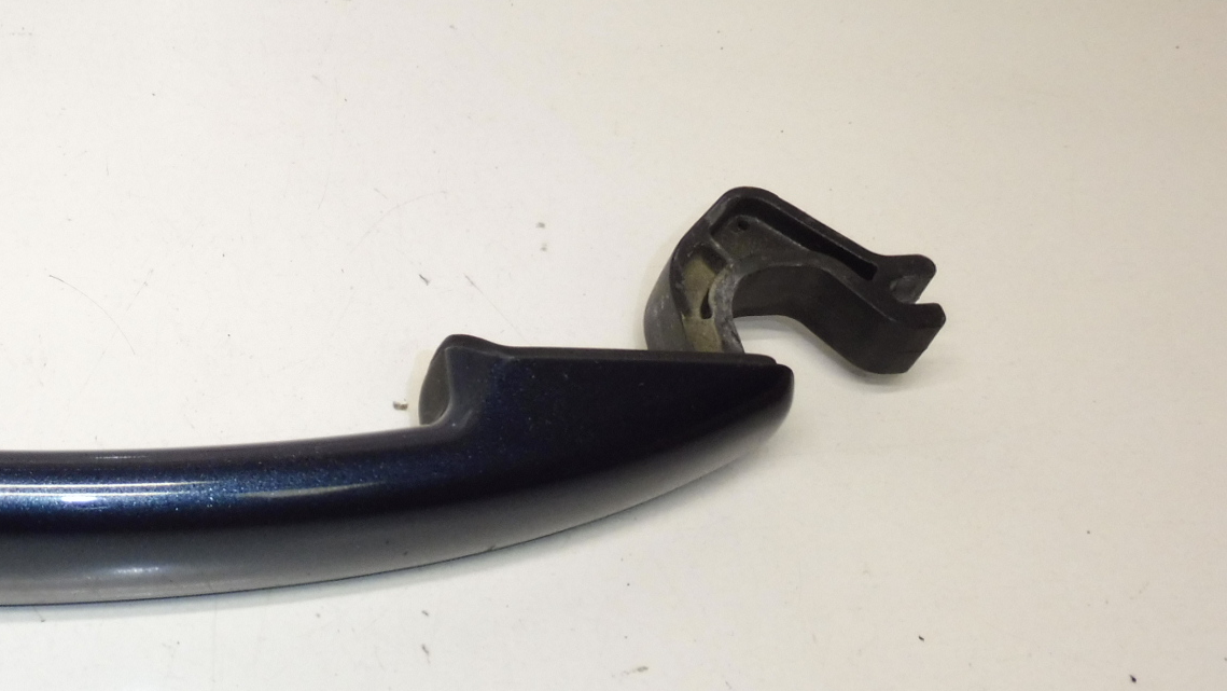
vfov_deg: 25.4
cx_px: 141
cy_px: 315
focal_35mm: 47
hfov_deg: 40.6
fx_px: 1529
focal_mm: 4.3
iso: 200
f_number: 3.5
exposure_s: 1/200
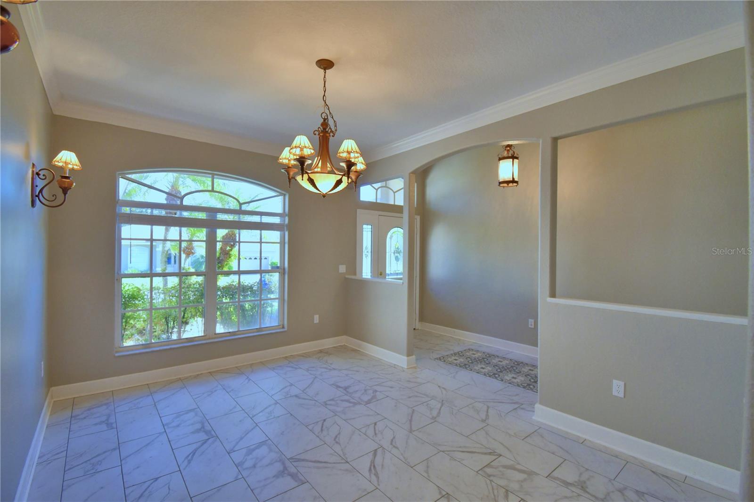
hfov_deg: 100.4
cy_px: 251
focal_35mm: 15
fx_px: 314
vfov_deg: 77.3
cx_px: 377
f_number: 4.5
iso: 400
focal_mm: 10
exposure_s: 1/125
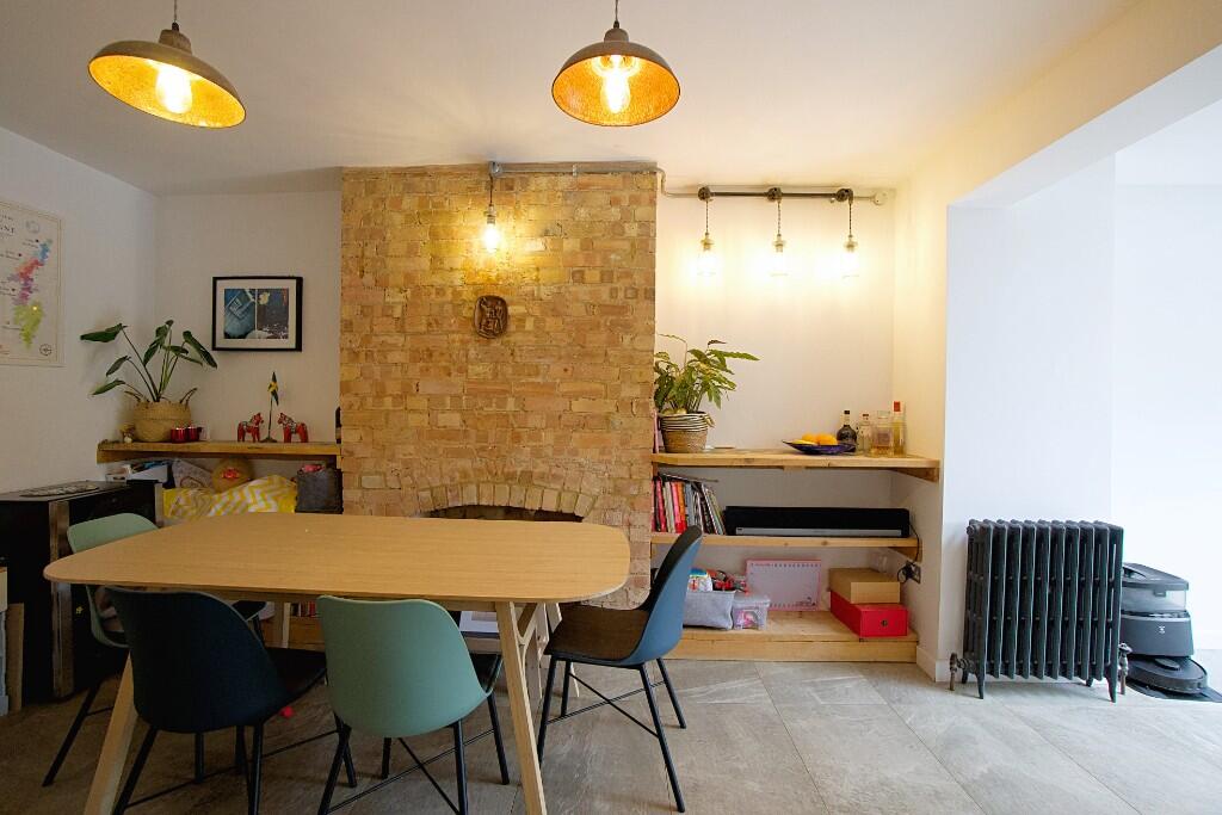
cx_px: 611
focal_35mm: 15
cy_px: 408
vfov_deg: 77.3
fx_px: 509
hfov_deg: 100.4
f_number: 4
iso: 1250
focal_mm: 10
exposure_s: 1/160
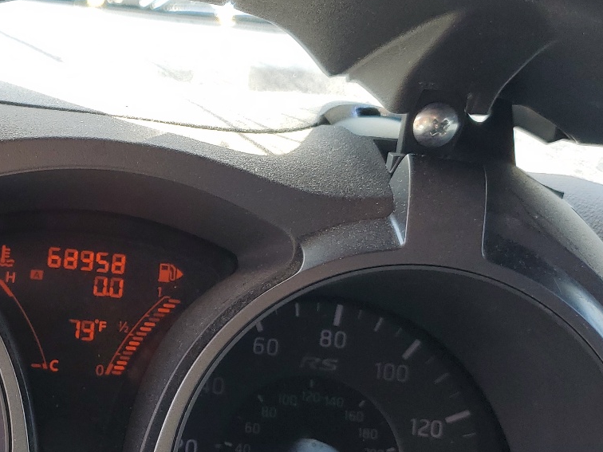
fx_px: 958
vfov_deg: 26.4
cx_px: 149
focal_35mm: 55
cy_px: 315
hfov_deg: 34.2
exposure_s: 1/182
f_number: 1.5
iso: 50
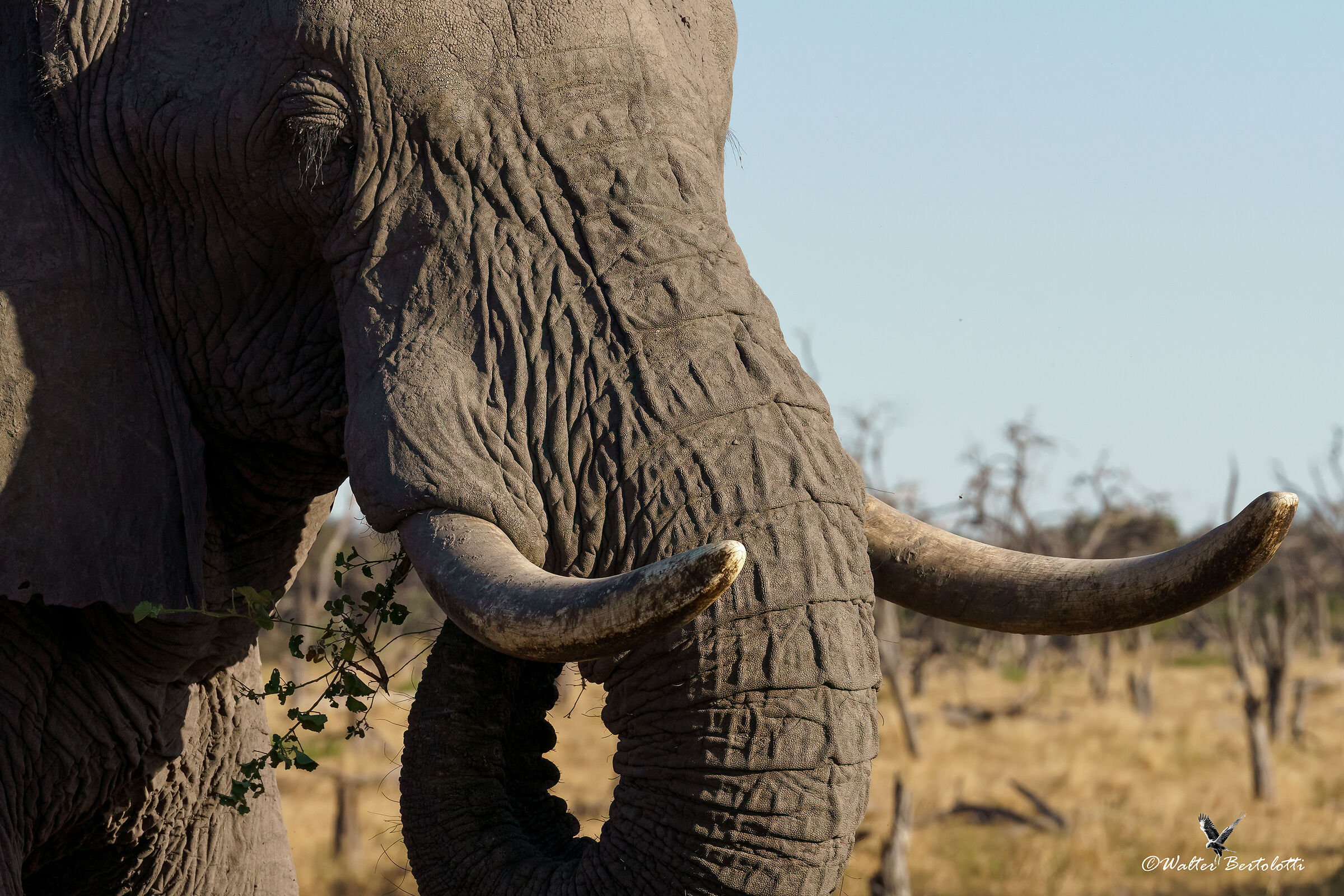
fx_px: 5749
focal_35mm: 154
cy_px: 448
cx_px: 672
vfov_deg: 8.9
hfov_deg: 13.3
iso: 1250
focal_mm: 154
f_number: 9
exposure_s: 1/2500
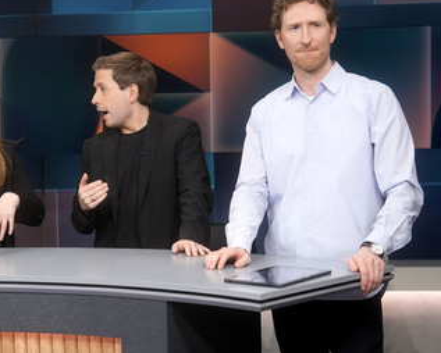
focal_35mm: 60
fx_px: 784
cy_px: 179
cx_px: 154
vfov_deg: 25.4
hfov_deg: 31.2
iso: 640
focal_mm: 30
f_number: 2.5
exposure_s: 1/200
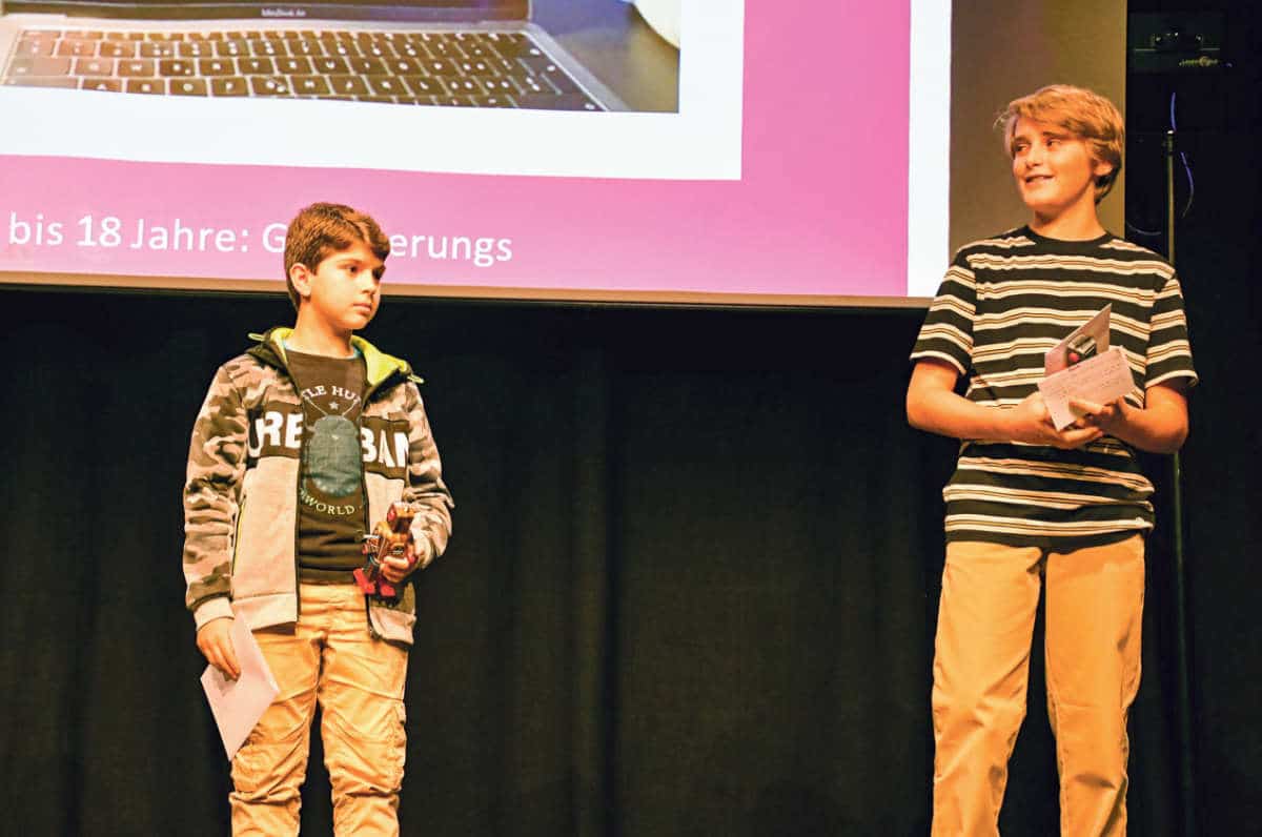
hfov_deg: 27.0
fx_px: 2625
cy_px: 418
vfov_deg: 18.1
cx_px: 631
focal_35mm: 75
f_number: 4.8
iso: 2500
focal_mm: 50
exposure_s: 1/125
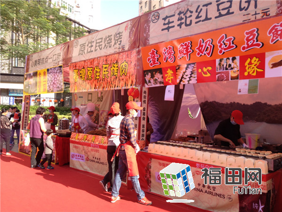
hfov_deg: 52.6
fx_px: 285
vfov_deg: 40.7
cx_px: 141
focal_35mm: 35
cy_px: 106
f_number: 2.4
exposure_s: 1/386
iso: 50
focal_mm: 4.28
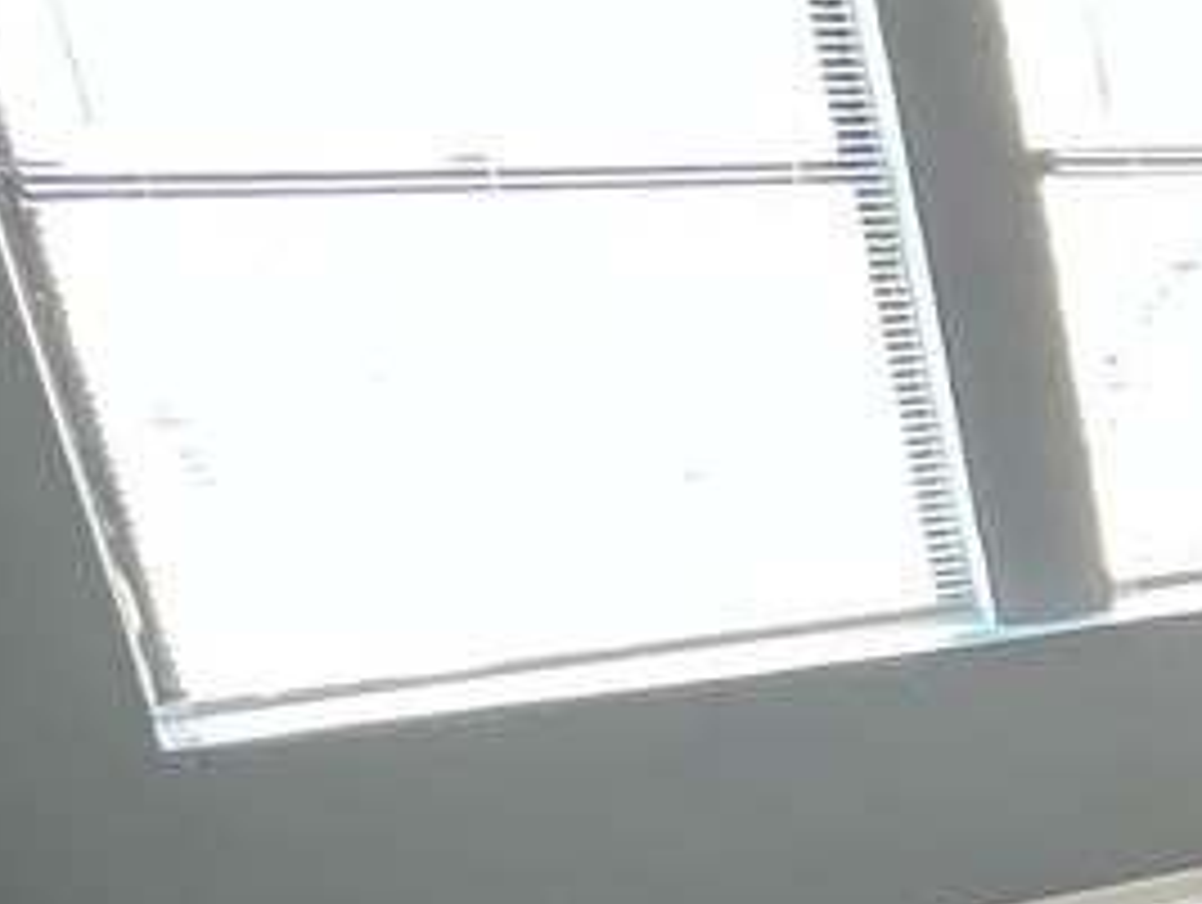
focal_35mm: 70
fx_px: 2434
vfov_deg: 19.9
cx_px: 2485
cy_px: 1048
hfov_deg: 17.8
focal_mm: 1.57
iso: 640
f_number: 1.8
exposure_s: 1/60
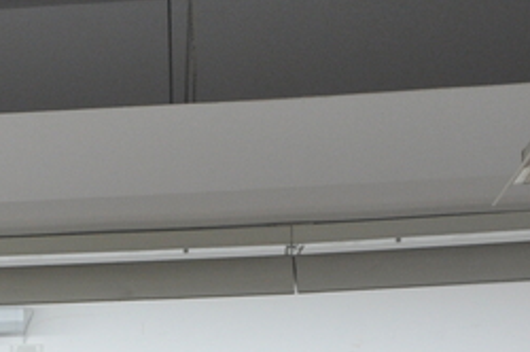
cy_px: 617
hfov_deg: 9.4
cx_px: -409
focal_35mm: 210
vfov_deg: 6.4
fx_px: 3088
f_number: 5
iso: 400
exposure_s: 1/25
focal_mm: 35
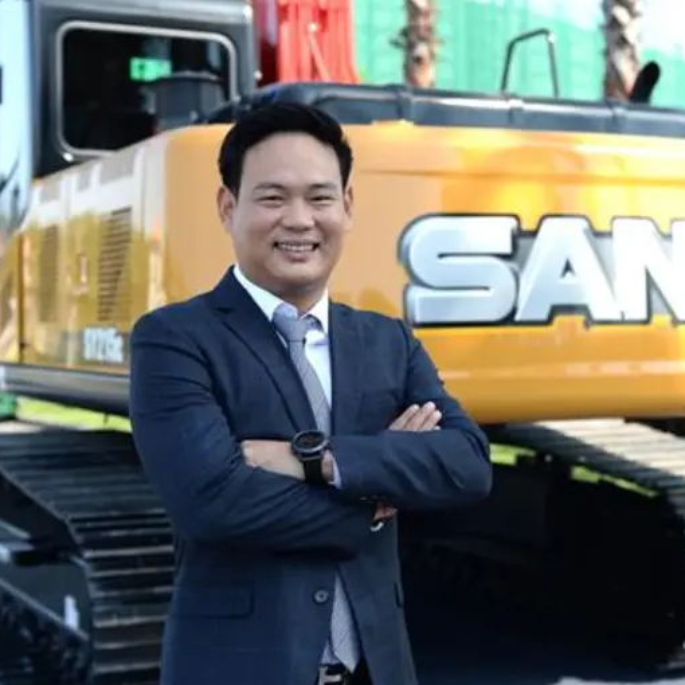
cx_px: 443
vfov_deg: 26.5
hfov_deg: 26.4
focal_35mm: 65
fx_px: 1455
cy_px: 338
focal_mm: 50
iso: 50
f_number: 4
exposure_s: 1/160
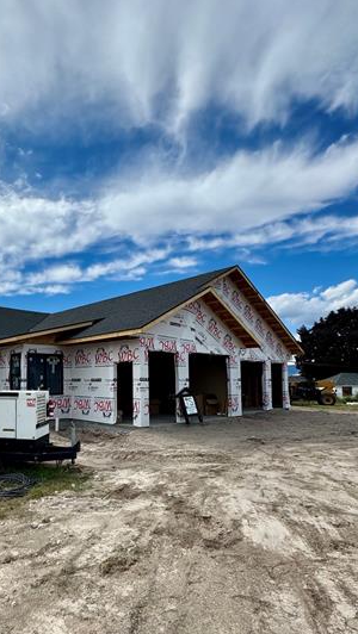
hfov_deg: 49.2
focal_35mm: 22
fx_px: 371
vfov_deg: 80.8
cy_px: 358
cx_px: 82
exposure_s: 1/3546
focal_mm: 2.22
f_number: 2.2
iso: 50
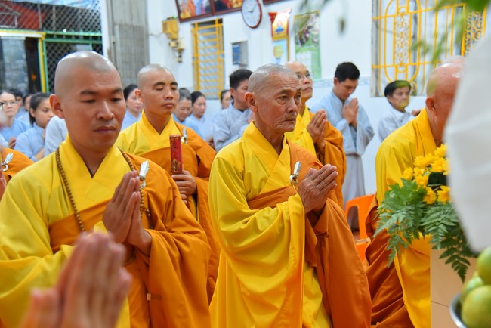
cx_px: 246
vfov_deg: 27.0
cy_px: 164
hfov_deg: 39.6
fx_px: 682
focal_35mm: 50
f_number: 4.5
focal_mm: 50
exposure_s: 1/160
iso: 1600
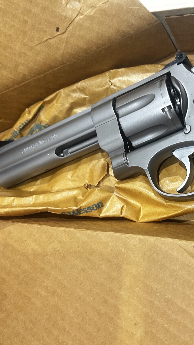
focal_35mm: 38
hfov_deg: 30.0
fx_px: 348
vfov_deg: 52.8
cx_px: 169
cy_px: 173
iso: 200
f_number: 1.5
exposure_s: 1/60
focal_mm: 5.7
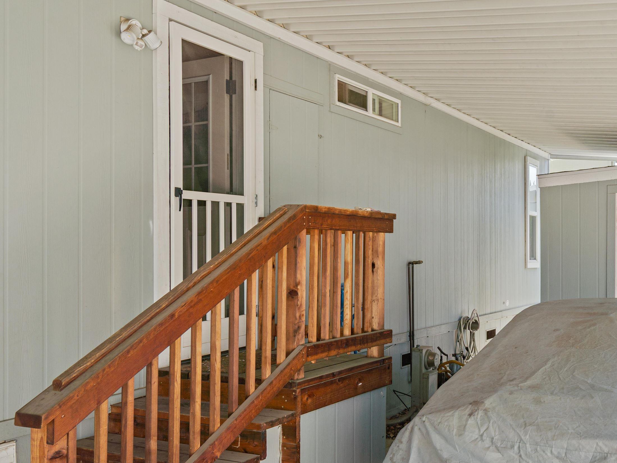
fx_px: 695
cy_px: 250
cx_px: 400
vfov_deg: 36.8
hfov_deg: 47.3
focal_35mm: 39
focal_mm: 29
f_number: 8
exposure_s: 1/125
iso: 160
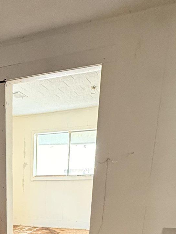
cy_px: 279
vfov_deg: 34.1
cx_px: -7
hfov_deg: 29.7
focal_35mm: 45
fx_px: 305
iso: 640
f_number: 2.2
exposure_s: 1/60
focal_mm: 2.22
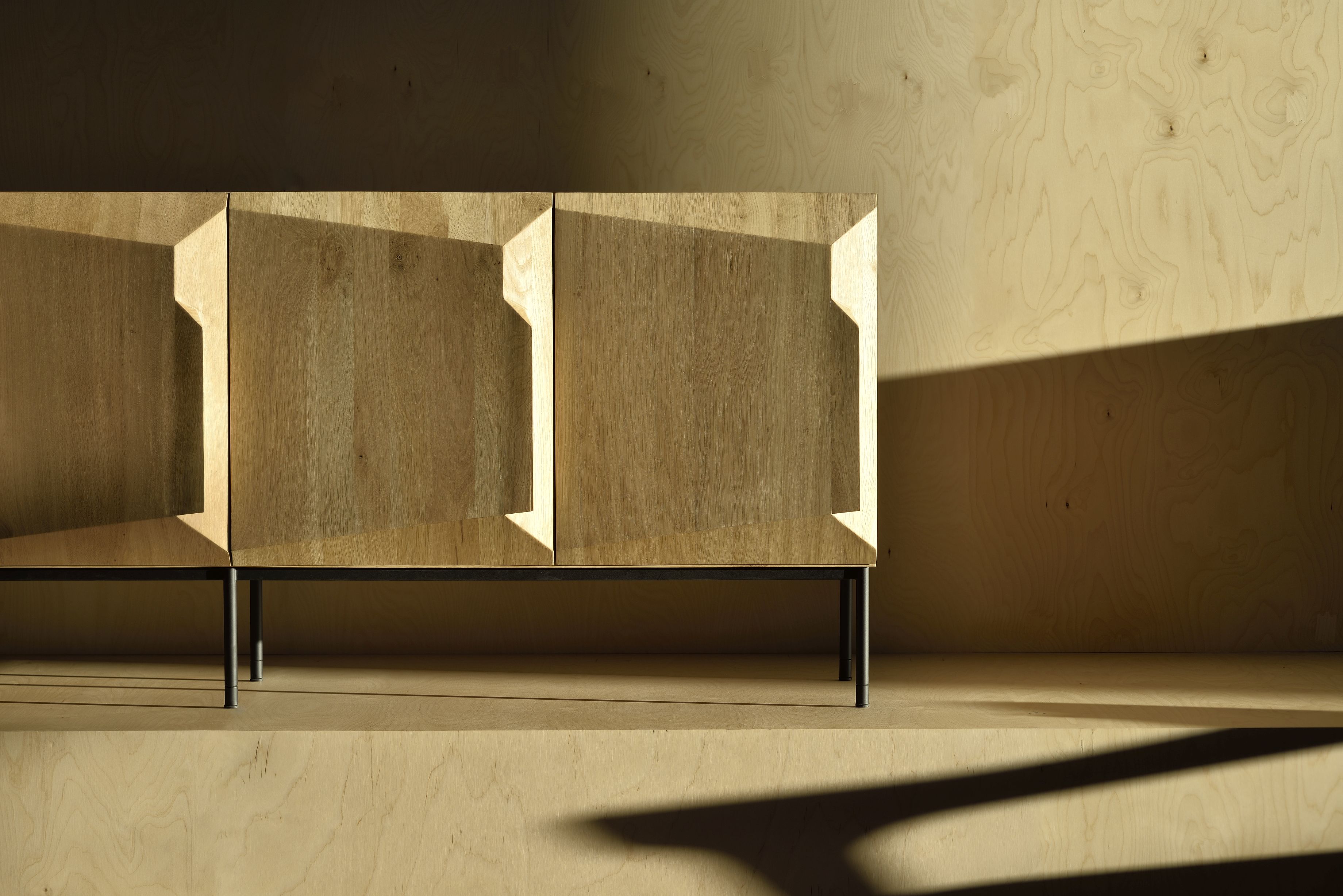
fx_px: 3172
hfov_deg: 23.9
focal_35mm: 85
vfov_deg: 16.1
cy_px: 448
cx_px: 672
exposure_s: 1/80
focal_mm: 85
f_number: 8
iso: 100
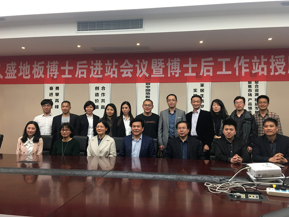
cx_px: 144
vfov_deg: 48.2
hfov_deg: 61.7
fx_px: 242
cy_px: 108
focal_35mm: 29
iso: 50
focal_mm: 4.15
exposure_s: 1/33
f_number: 2.2
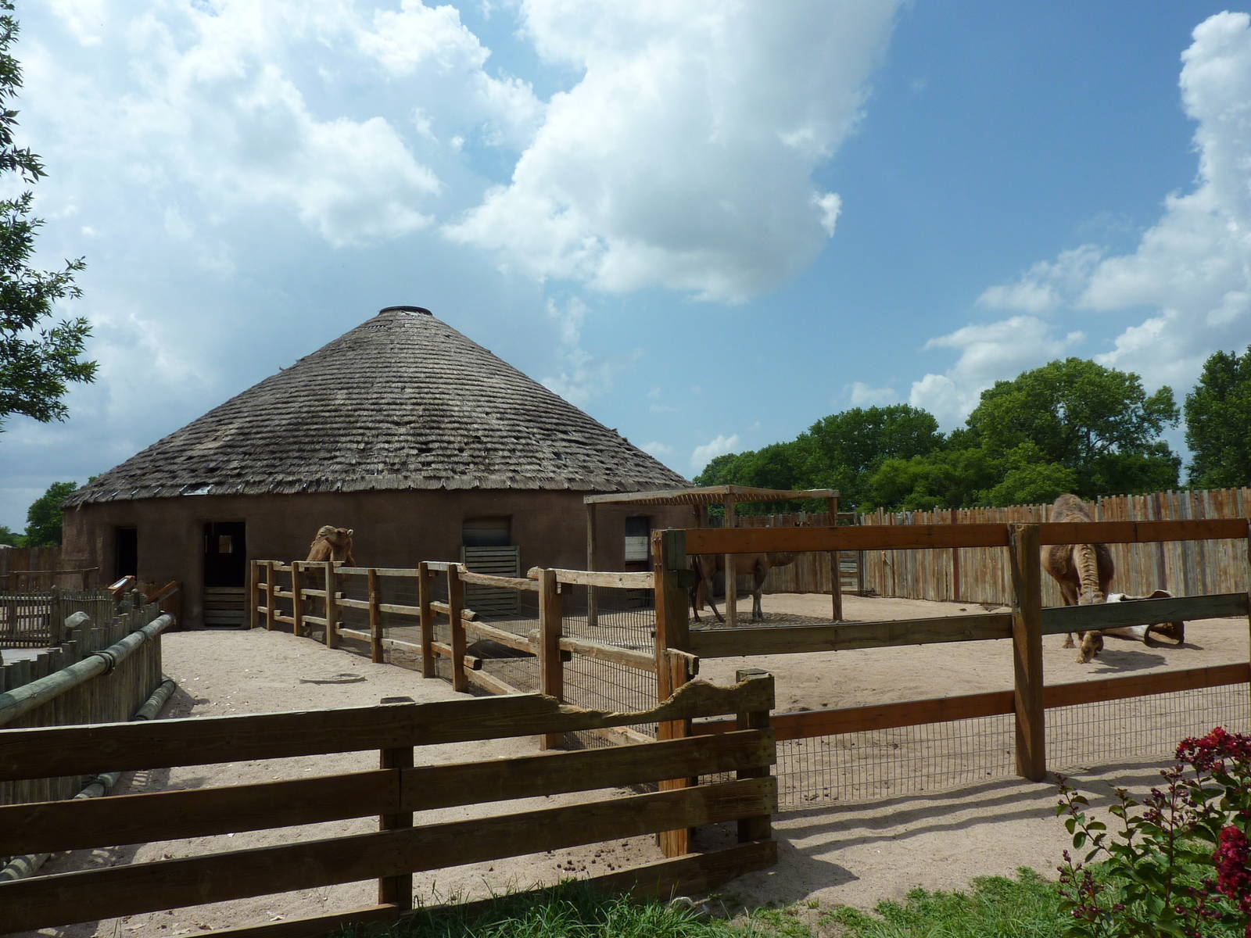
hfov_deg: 69.4
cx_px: 626
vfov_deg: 54.9
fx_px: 903
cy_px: 469
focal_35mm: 25
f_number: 5.6
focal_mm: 4.1
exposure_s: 1/640
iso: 80
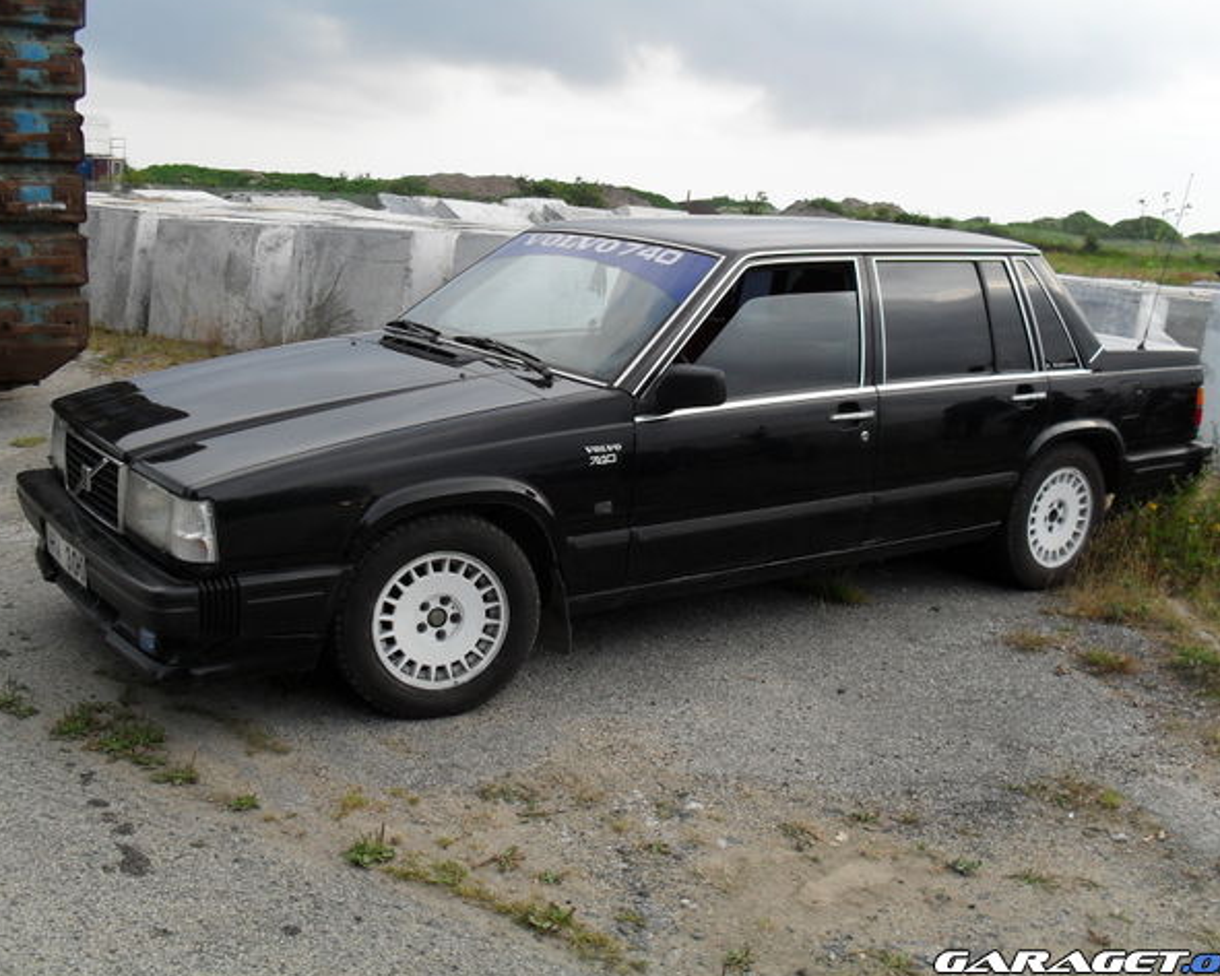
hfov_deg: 49.1
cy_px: 487
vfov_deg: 40.1
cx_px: 628
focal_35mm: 37
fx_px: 1336
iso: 100
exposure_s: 1/45
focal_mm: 6.3
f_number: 3.2
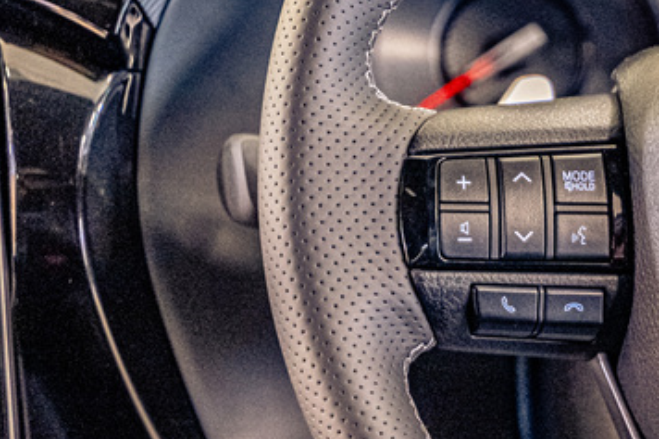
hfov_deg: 10.8
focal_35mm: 184
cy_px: 156
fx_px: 3367
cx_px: 928
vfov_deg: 7.5
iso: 6400
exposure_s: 1/100
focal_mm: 64
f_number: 2.8
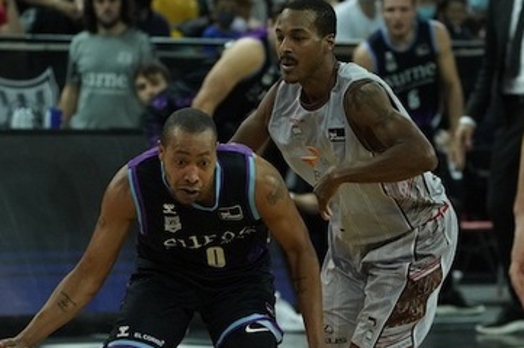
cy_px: 289
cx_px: 237
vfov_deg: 3.1
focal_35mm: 439
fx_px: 6384
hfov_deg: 4.7
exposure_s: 1/1000
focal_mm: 218
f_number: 5.6
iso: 8000
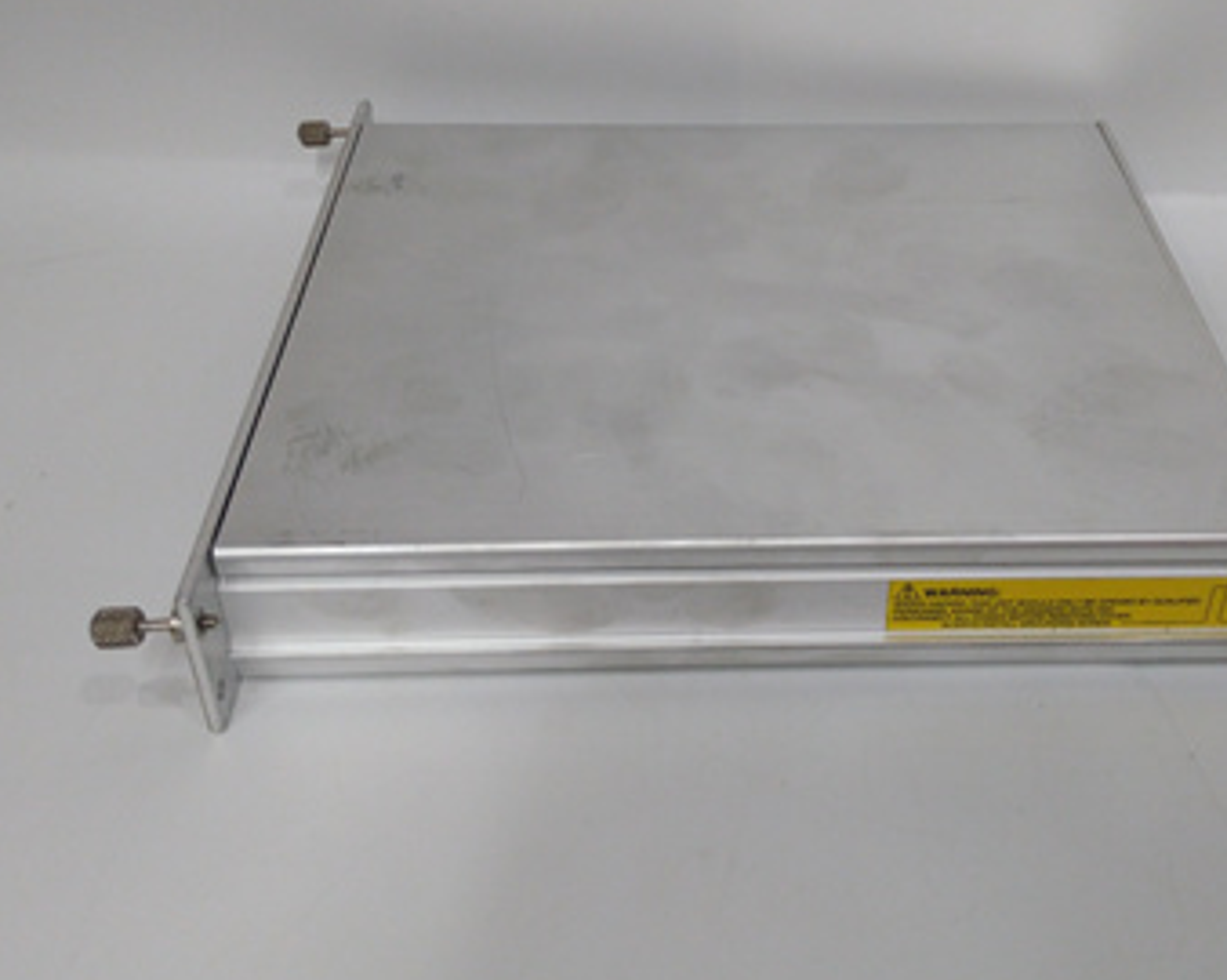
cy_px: 372
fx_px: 1415
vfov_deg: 38.0
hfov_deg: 46.5
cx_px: 759
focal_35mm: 39
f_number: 2
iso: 172
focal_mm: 3.79
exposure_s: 1/33
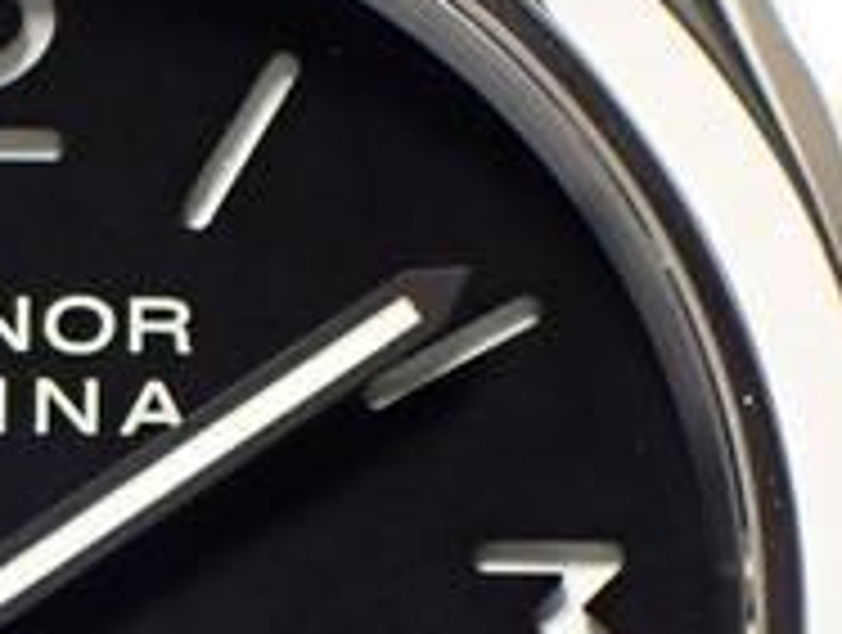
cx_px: 18
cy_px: 670
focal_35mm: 280
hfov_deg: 7.0
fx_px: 6824
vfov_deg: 5.3
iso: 400
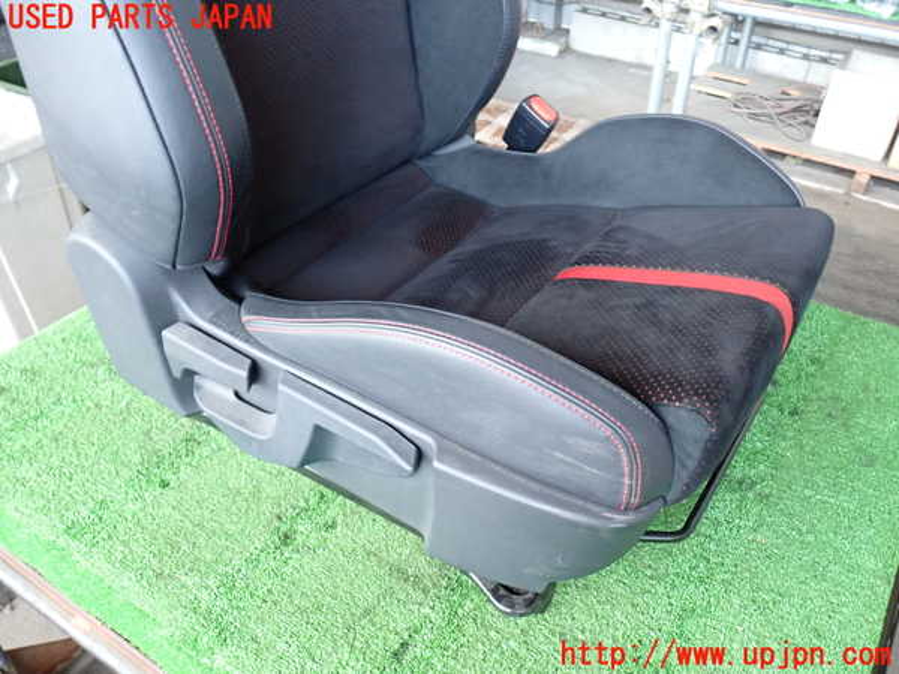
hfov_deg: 60.0
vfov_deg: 46.8
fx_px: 779
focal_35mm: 30
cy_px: 337
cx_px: 450
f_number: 2.3
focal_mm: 5.4
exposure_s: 1/30
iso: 320
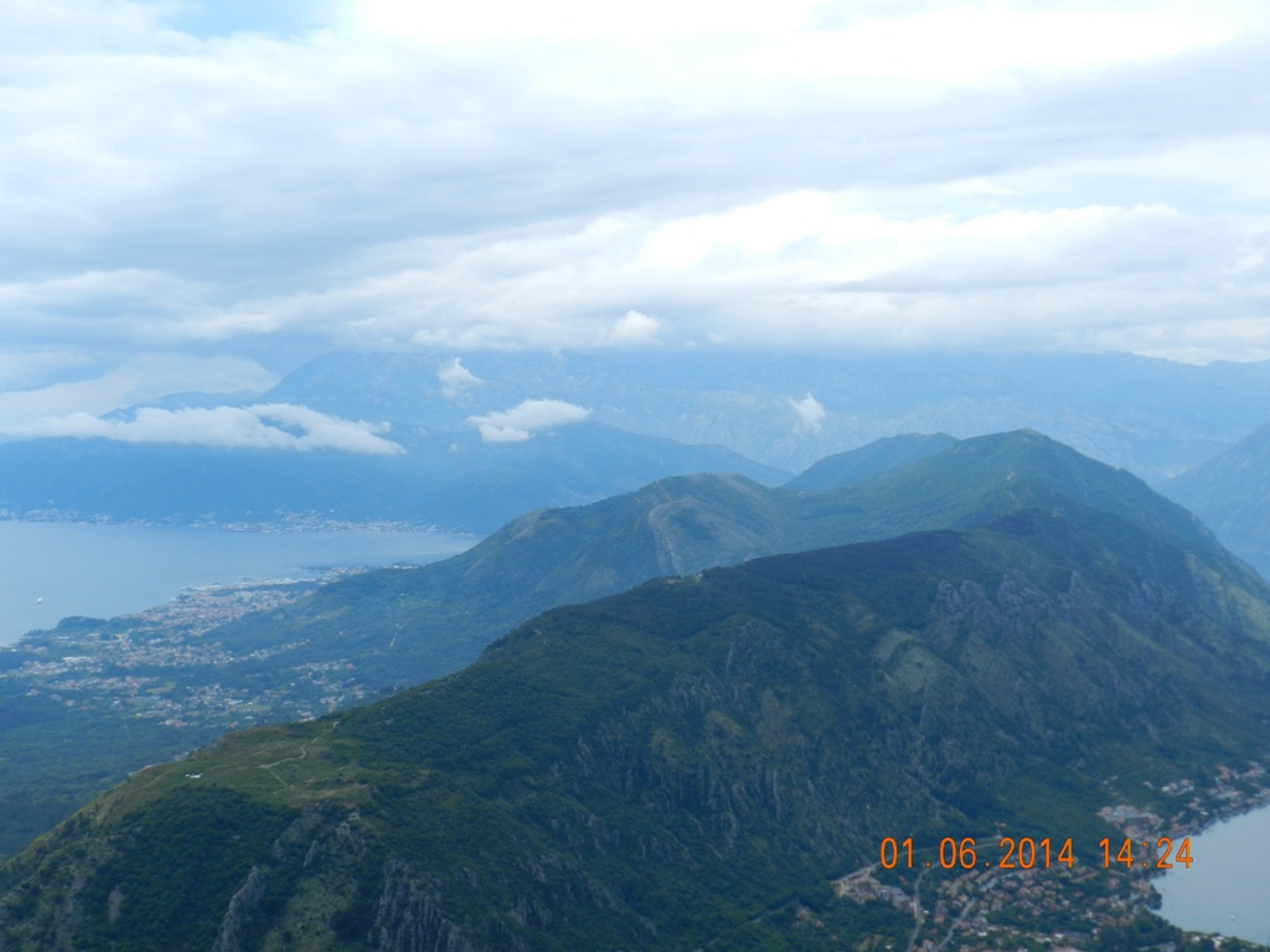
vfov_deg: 31.5
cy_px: 476
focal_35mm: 46
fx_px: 1688
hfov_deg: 41.2
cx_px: 635
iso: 160
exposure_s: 1/640
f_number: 5
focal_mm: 8.1
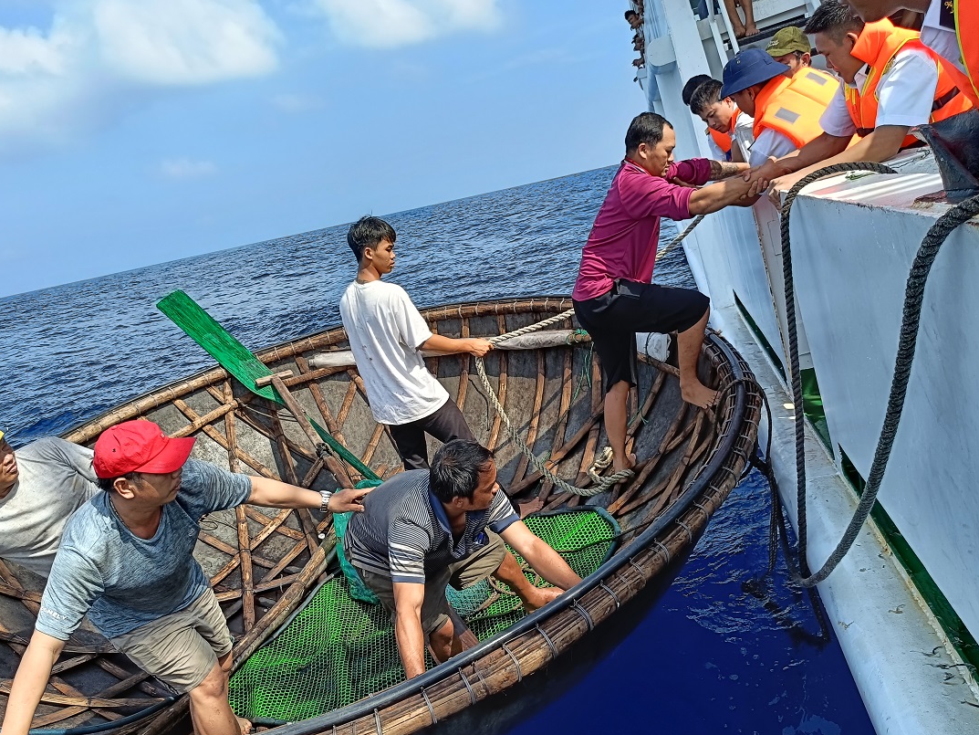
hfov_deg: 59.9
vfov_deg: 46.8
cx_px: 505
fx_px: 849
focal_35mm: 30
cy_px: 383
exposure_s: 1/460
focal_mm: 4.7
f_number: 1.7
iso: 100
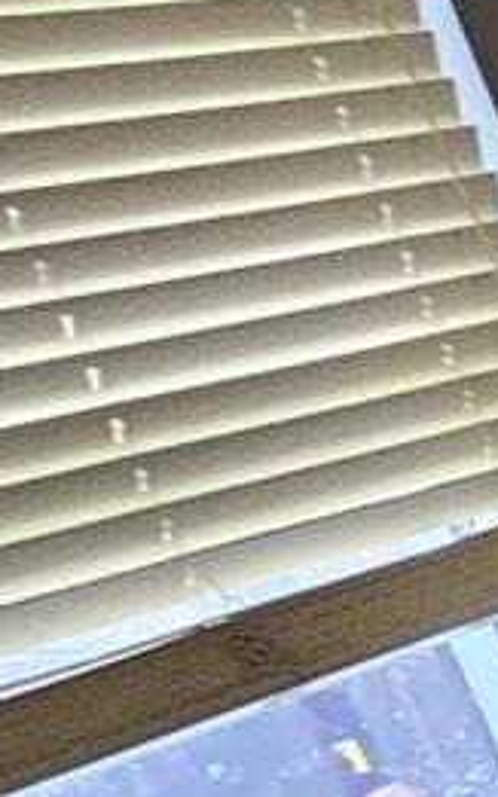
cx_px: 2957
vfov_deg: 18.5
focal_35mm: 108
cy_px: 883
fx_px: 2347
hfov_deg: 5.2
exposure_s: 1/24
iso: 800
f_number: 2.2
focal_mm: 2.2
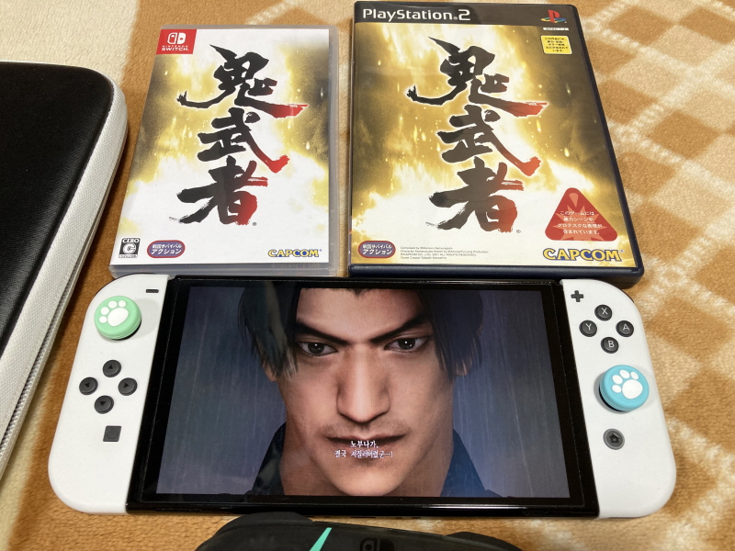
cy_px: 276
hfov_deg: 63.4
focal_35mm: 28
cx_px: 368
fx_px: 595
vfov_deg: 49.7
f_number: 1.8
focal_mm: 3.99
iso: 100
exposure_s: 1/50
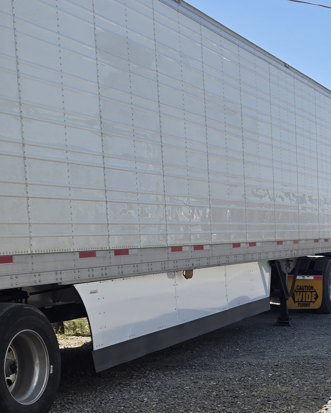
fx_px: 869
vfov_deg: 26.1
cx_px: 644
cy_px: 348
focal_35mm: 71
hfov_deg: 16.7
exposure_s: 1/1286
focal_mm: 5.4
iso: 25
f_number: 1.8
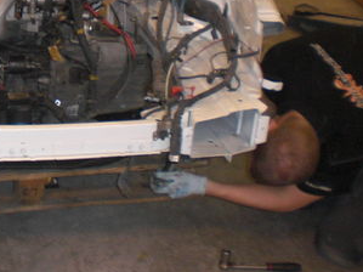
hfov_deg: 24.4
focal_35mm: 77
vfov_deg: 18.9
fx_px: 807
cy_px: 51
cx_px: 21
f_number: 3.1
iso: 200
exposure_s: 1/60
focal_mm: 6.3
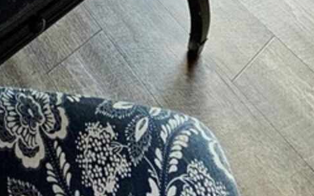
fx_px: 419
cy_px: -351
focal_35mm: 49
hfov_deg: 35.0
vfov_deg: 12.6
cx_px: -35
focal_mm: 2.2
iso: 200
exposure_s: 1/101
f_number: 2.2
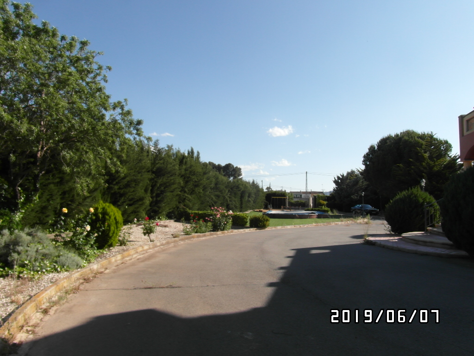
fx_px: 329
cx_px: 237
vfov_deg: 56.8
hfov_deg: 71.6
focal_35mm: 24
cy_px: 178
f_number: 5.8
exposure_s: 1/250
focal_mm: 4
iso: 80
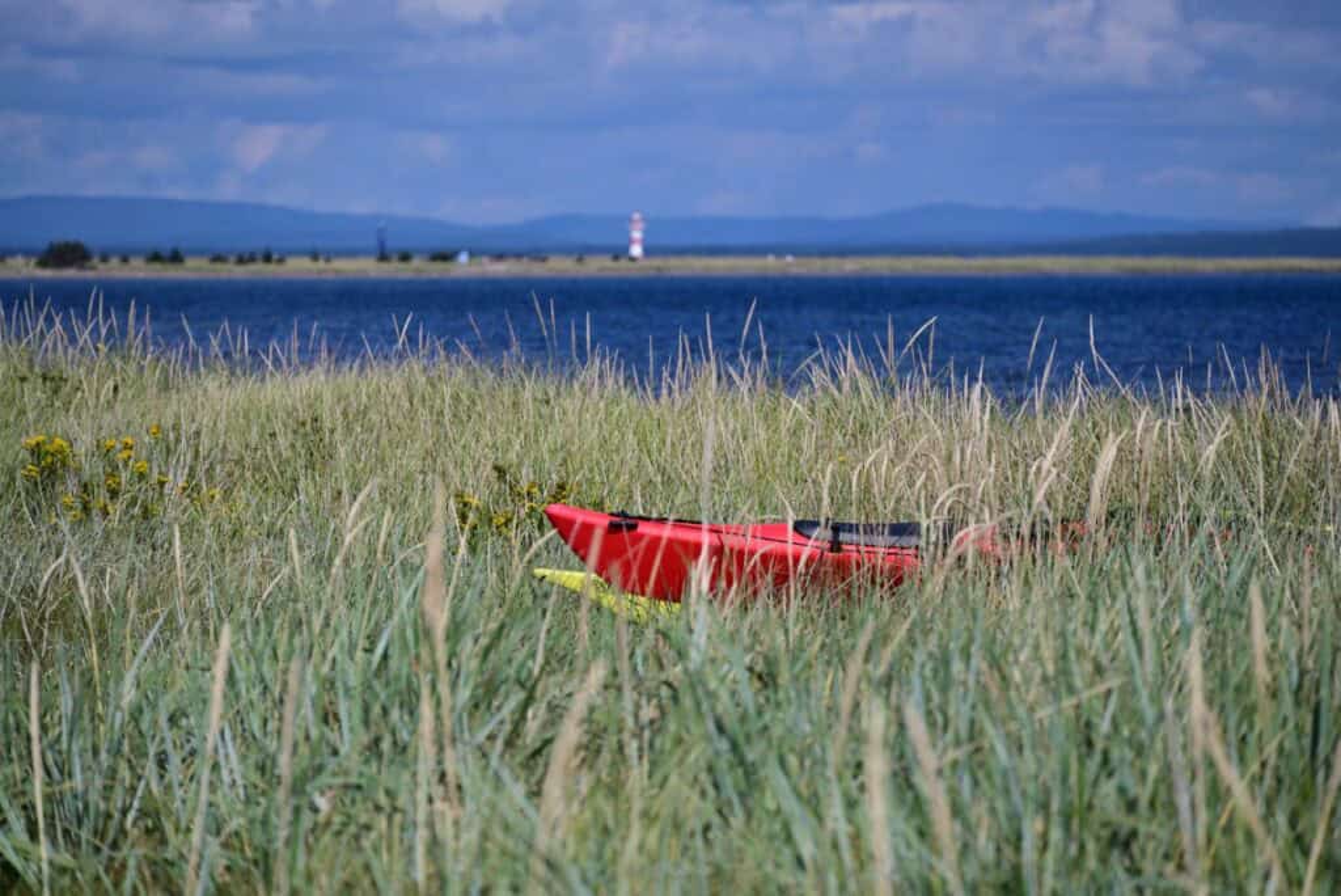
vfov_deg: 6.9
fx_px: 7454
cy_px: 448
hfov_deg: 10.3
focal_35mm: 200
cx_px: 670
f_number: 6.3
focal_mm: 200
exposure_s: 1/1000
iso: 100
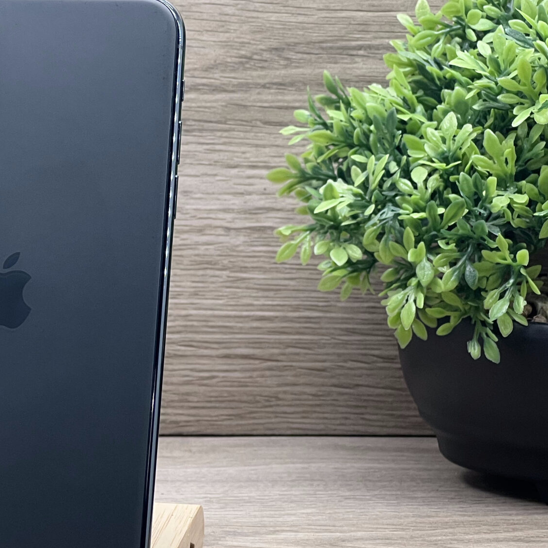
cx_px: -23
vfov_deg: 11.3
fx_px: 2758
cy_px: 279
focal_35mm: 154
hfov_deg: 11.2
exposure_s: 1/100
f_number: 2.8
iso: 100
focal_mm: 9
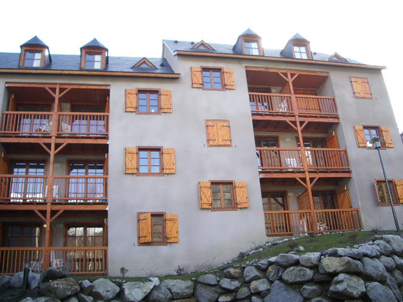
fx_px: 407
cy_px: 151
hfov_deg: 52.6
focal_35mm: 35
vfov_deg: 40.7
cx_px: 202
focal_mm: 5.8
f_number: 2.6
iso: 100
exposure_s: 1/250
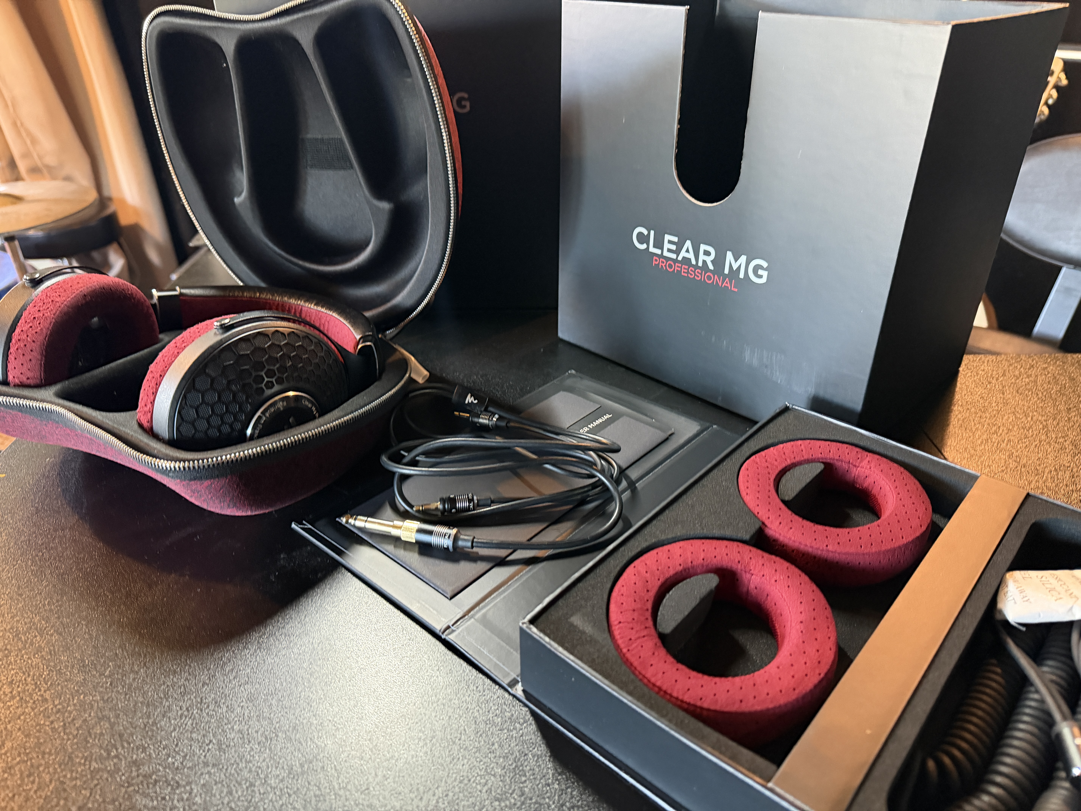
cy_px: 406
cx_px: 540
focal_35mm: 24
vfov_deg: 56.8
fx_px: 749
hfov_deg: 71.6
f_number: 1.78
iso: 1000
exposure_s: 1/33
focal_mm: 6.76
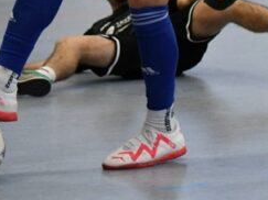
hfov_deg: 7.0
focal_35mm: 284
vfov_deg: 5.2
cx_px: 137
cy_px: -93
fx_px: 2198
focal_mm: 70
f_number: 2.8
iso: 8000
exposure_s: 1/1600
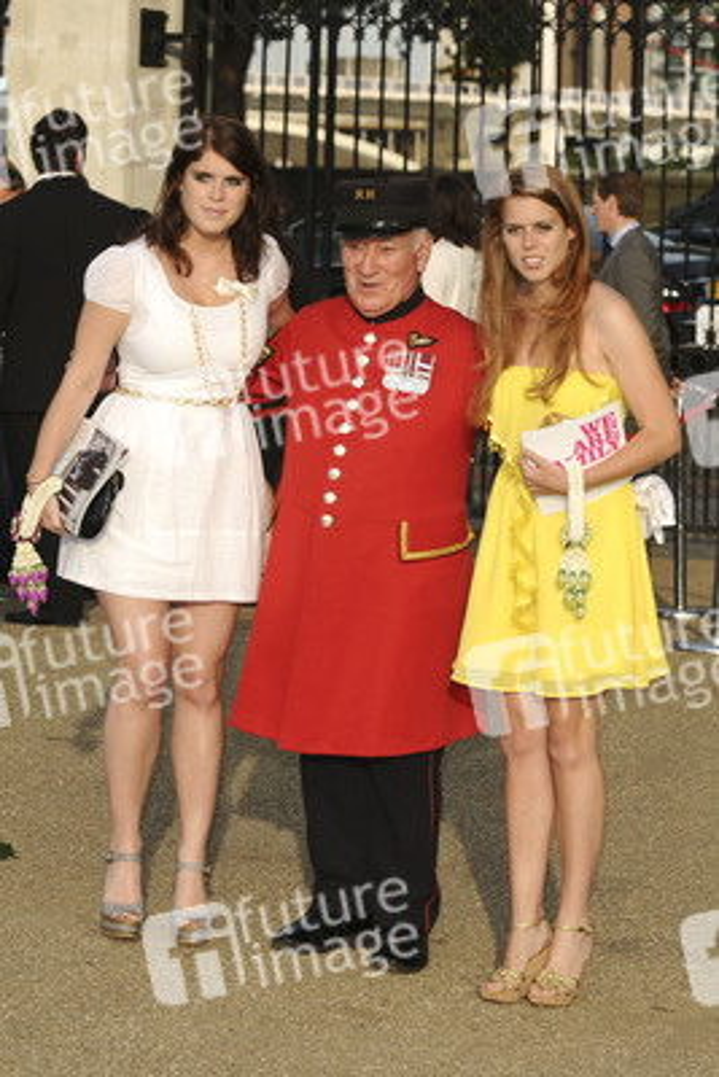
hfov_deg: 10.6
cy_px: 538
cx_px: 360
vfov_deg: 15.9
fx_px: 3861
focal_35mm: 129
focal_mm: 86
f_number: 6.3
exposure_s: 1/250
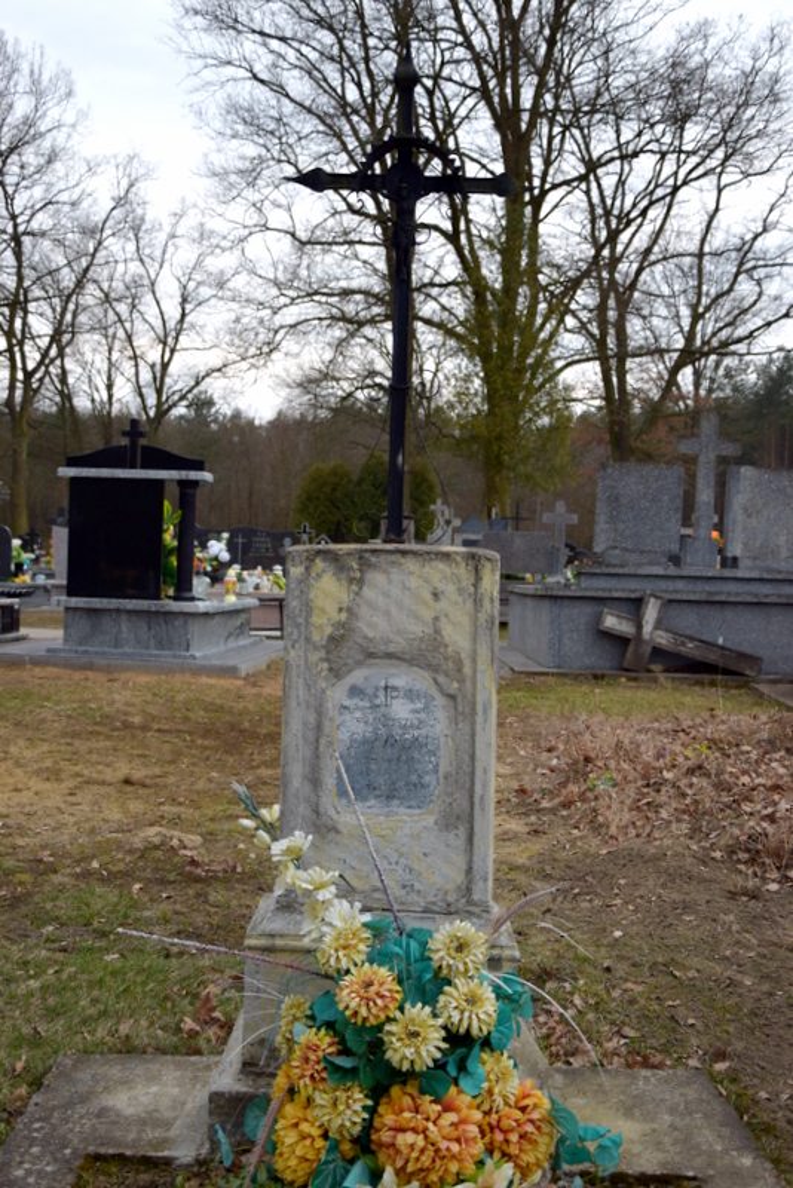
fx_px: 1238
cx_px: 396
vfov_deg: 51.3
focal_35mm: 38
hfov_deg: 35.5
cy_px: 594
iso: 200
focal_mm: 25
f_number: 4
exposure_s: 1/500
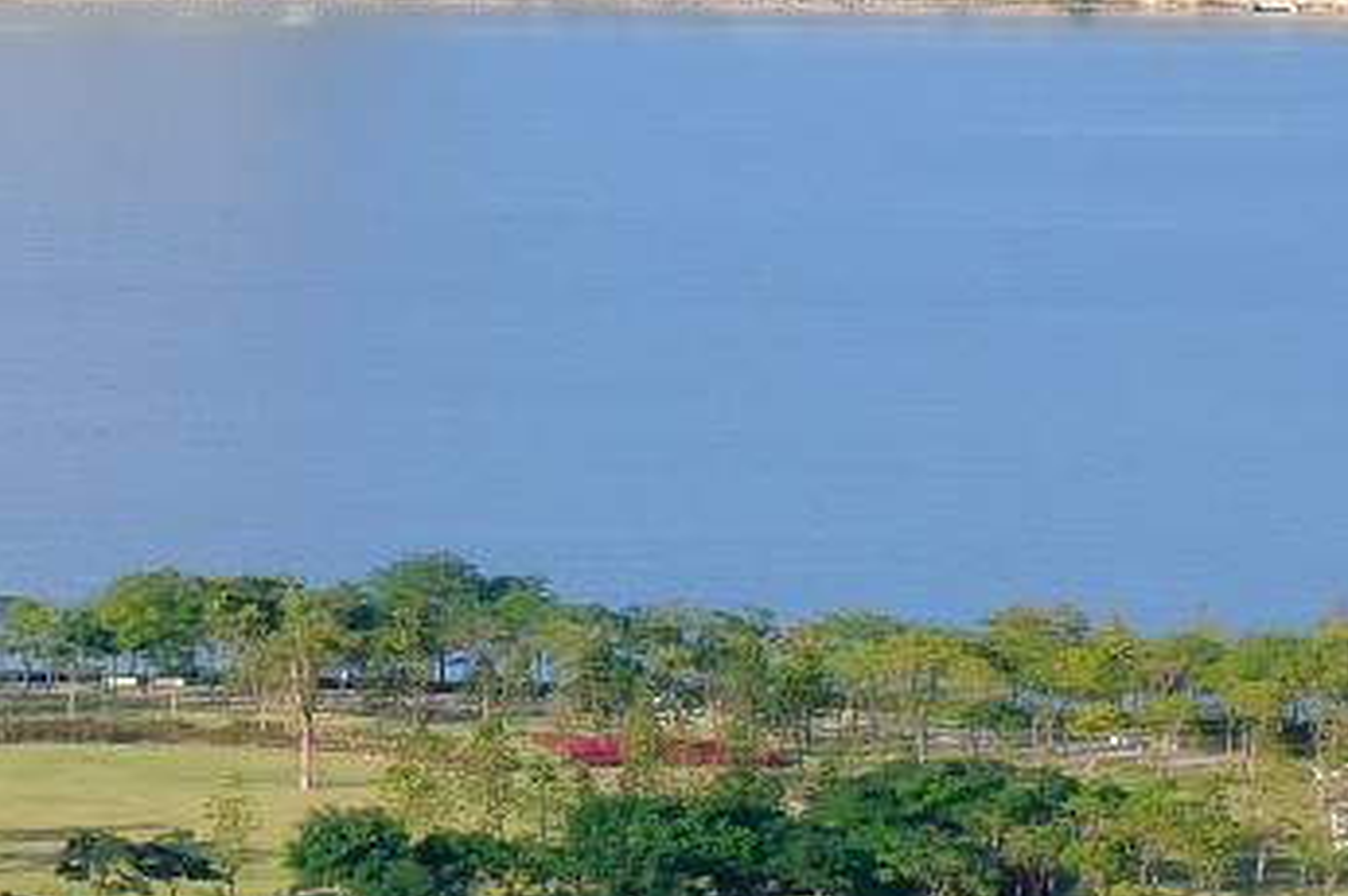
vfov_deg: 4.5
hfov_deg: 6.7
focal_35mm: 307
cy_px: 421
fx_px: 11484
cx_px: 101
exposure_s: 1/1250
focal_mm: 45
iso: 640
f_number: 5.6
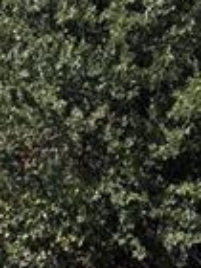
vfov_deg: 12.6
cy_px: 480
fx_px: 1107
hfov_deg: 10.4
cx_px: 121
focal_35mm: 143
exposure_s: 1/3448
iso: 50
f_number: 1.6
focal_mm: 5.96
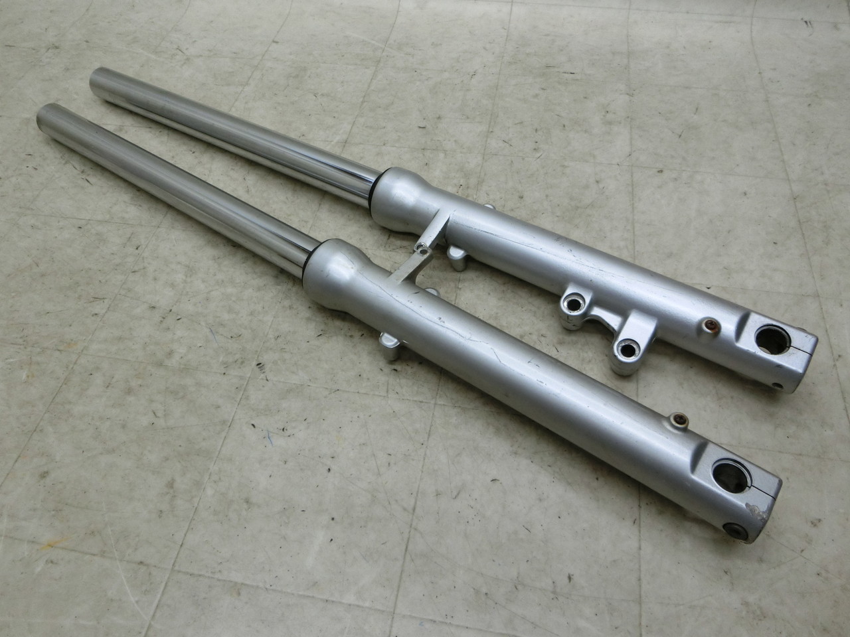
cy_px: 318
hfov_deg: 69.4
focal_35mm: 25
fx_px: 614
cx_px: 425
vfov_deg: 54.9
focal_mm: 4.5
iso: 250
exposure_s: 1/125
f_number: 3.5
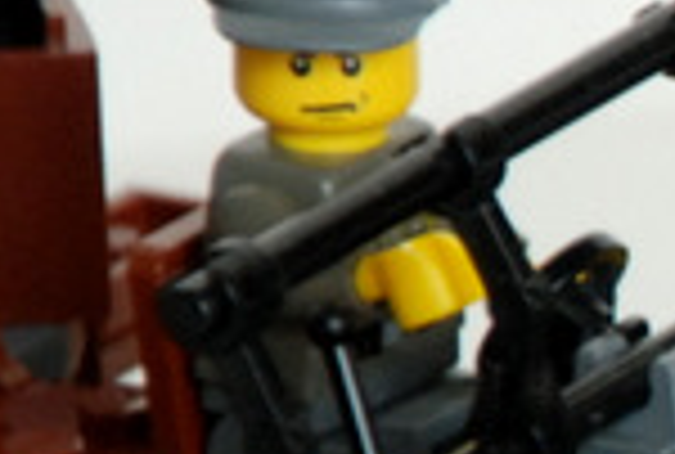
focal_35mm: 1076
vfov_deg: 1.3
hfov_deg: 1.9
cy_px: 773
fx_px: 20244
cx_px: 2120
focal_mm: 105
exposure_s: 1/15
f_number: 5.6
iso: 500
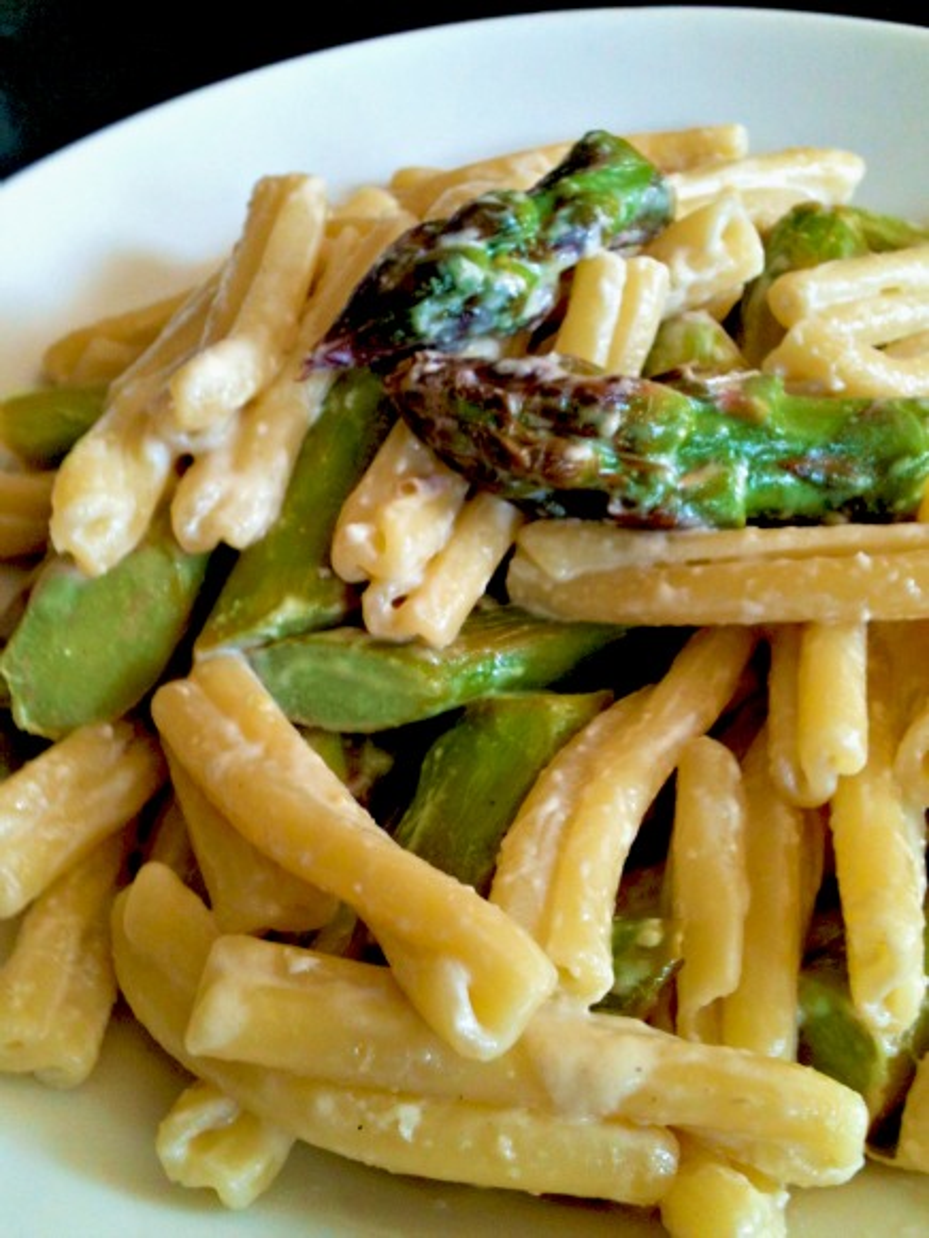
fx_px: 1252
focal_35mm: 35
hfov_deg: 40.7
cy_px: 619
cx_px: 464
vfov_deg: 52.6
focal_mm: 3.85
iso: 80
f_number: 2.8
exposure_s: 1/24
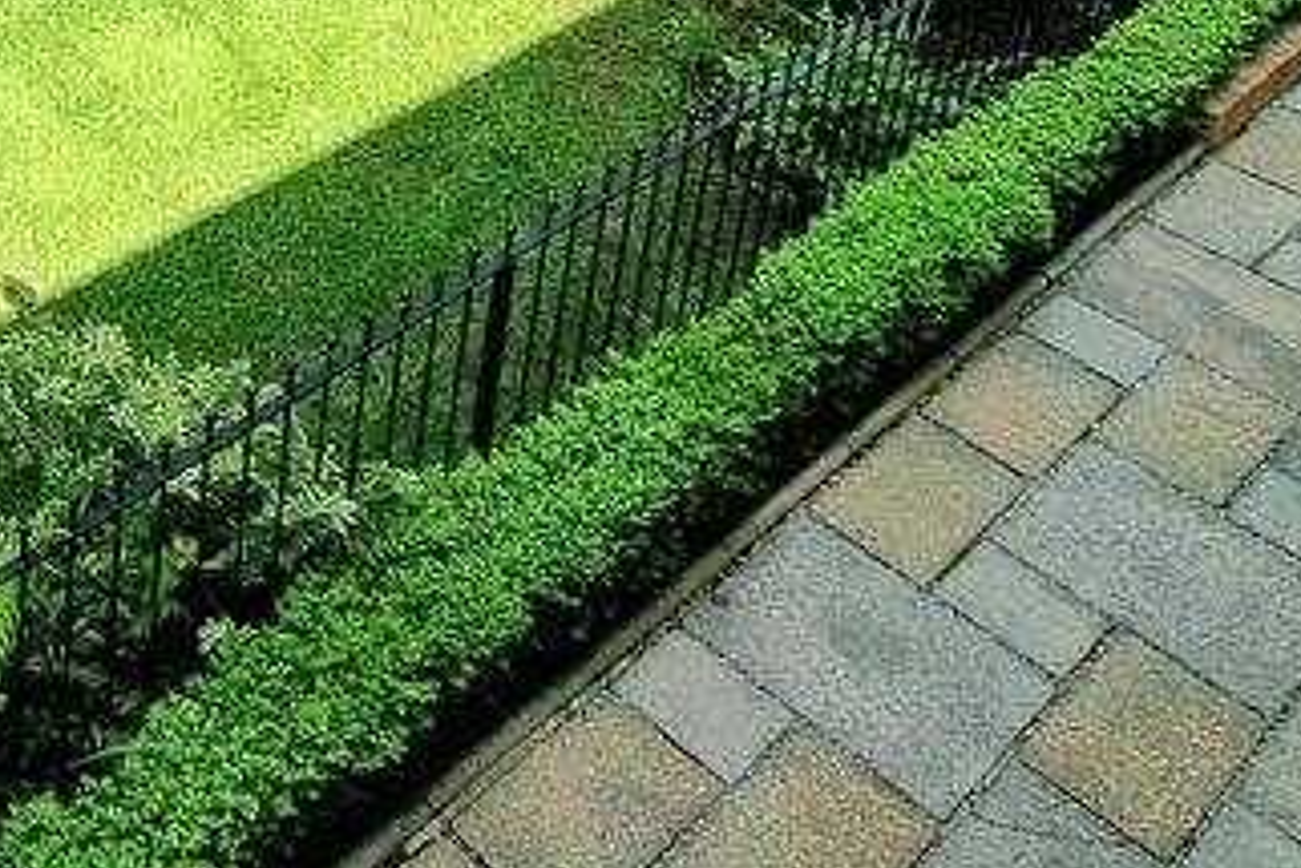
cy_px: -545
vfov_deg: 23.0
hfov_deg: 35.2
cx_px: -283
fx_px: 1555
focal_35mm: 43
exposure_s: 1/769
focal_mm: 2.2
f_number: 2.2
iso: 50
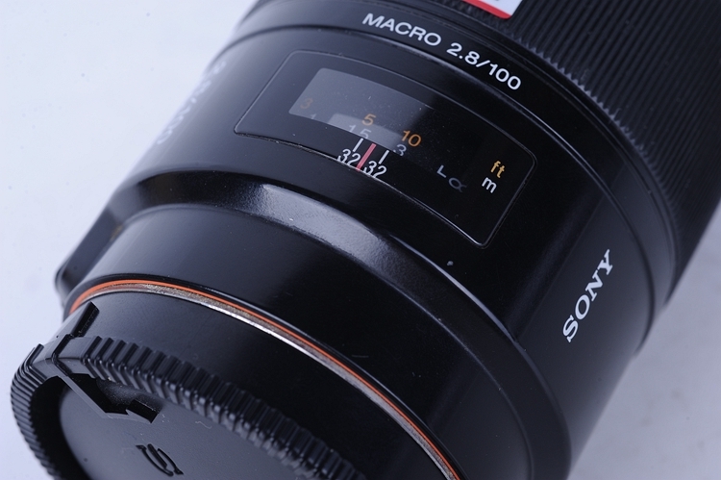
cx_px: 360
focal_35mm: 60
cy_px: 240
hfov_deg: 33.4
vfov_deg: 22.6
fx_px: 1201
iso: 200
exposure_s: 1/125
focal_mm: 60
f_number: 13
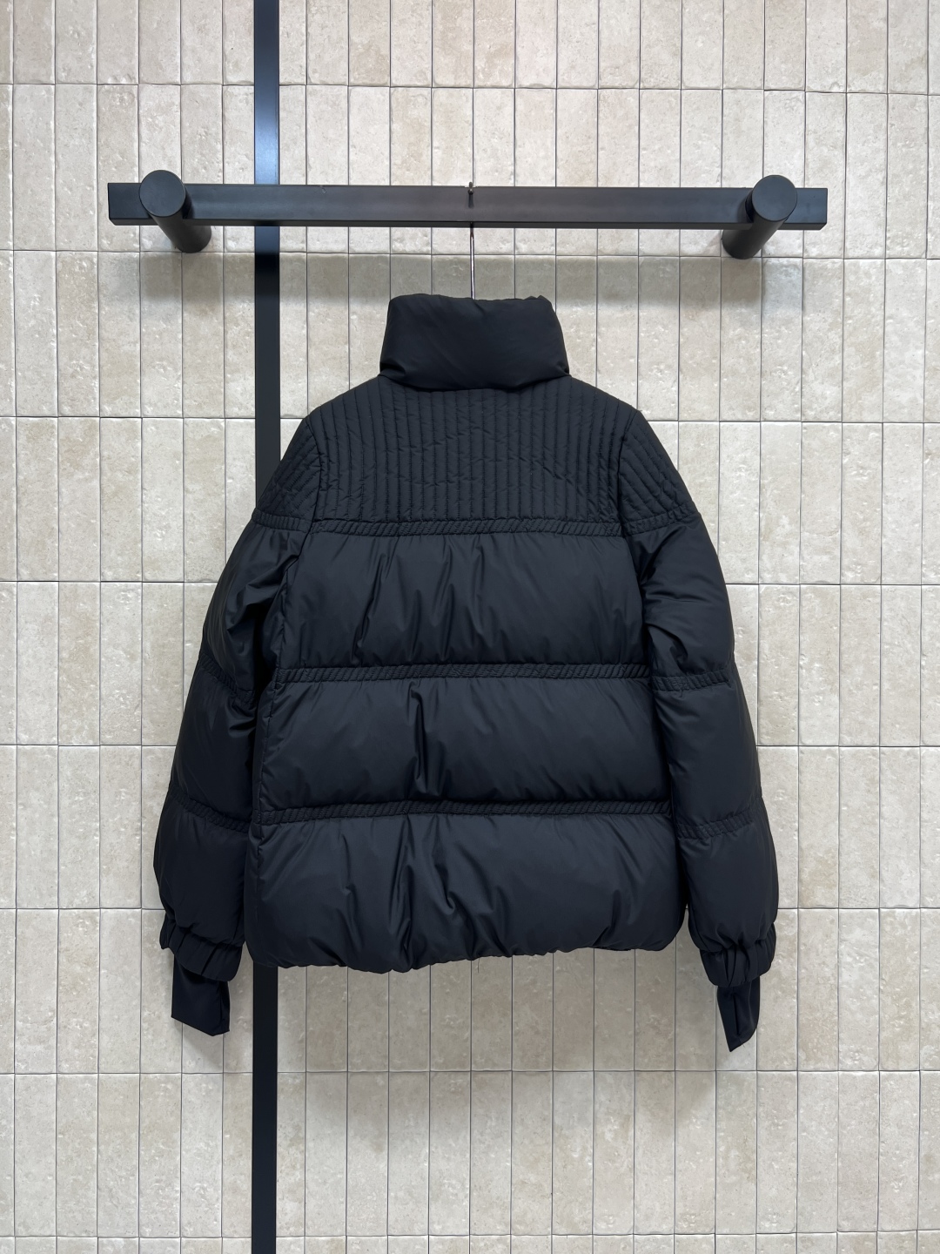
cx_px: 470
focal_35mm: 26
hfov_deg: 53.1
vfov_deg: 67.3
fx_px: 941
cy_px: 627
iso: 50
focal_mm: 5.7
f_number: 1.5
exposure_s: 1/100
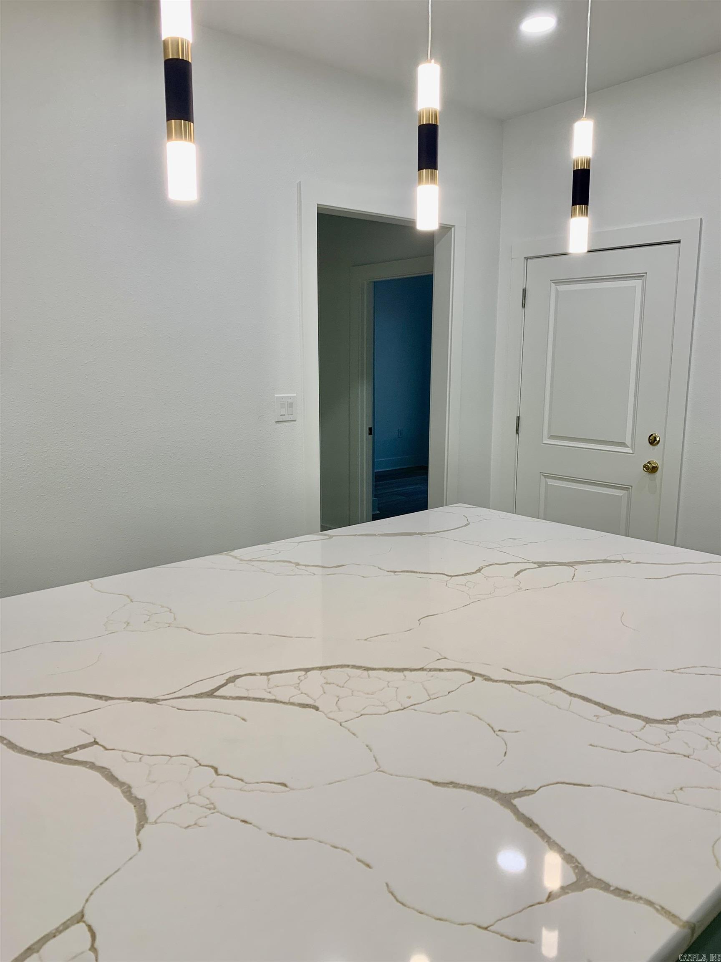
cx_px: 360
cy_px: 481
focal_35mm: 26
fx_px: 722
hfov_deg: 53.1
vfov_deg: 67.3
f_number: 1.8
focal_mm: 4.25
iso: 50
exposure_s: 1/120
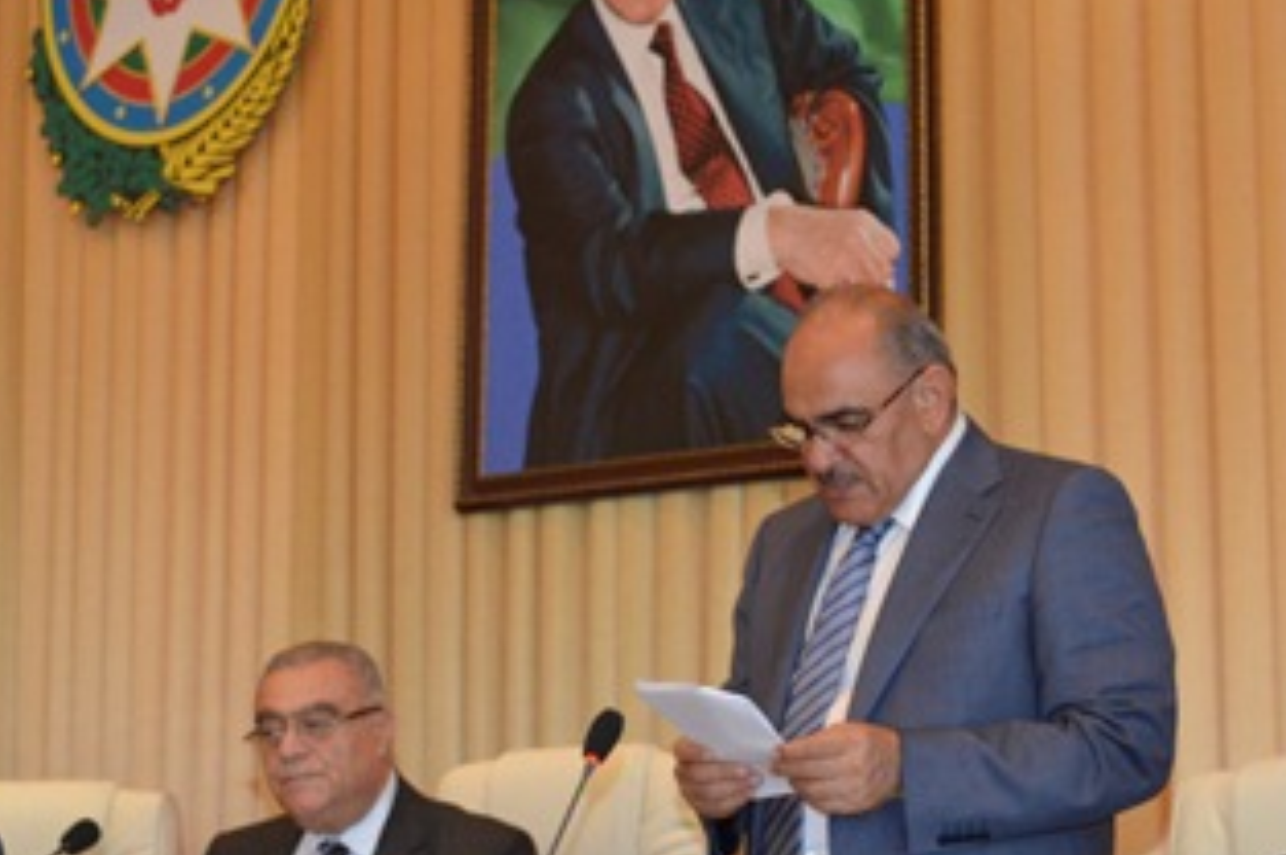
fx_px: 3497
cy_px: 497
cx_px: 661
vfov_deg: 13.9
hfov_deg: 20.8
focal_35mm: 98
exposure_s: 1/60
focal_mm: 32
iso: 2000
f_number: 4.8
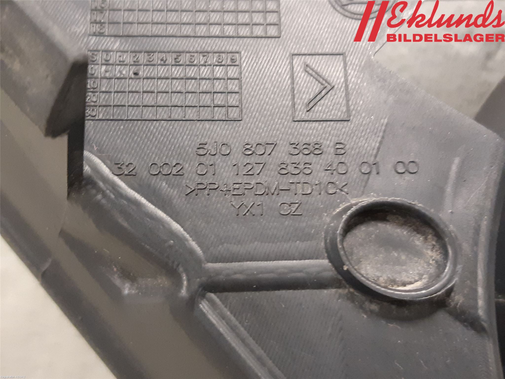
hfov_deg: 67.3
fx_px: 379
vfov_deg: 53.1
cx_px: 252
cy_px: 190
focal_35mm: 26
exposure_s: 1/25
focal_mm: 3.93
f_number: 1.7
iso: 320
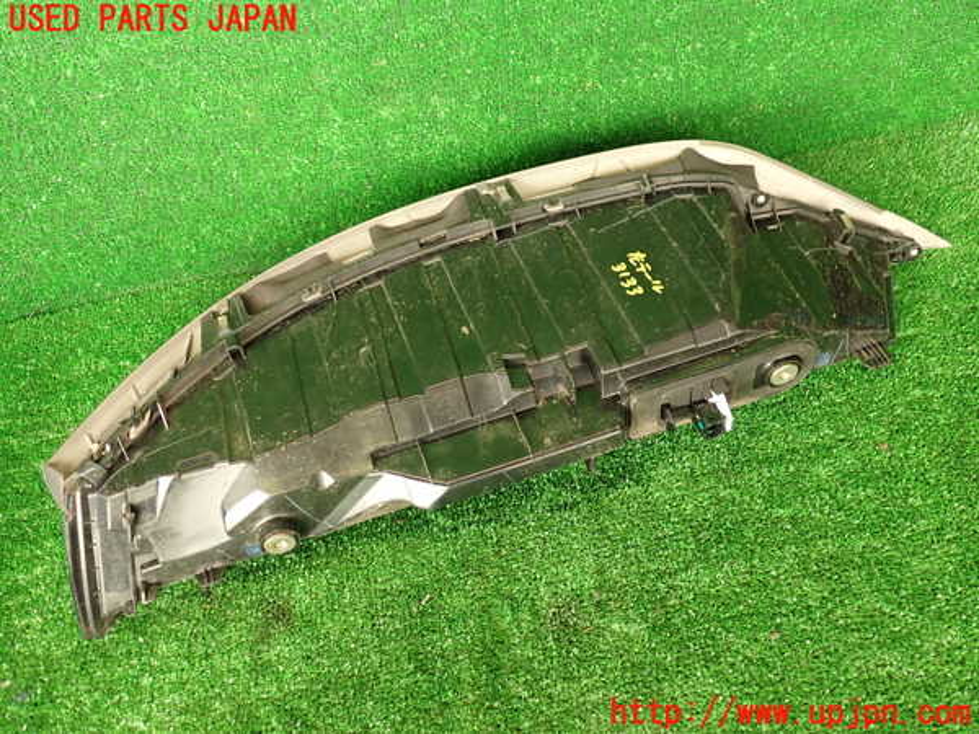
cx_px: 490
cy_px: 367
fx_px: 905
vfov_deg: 44.2
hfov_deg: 56.8
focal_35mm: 32
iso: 200
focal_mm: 5.79
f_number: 2.4
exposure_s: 1/40
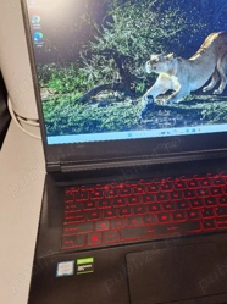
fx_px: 324
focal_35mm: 37
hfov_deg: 37.8
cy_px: 179
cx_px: 166
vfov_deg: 49.9
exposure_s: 1/100
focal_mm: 6.4
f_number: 1.8
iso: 800
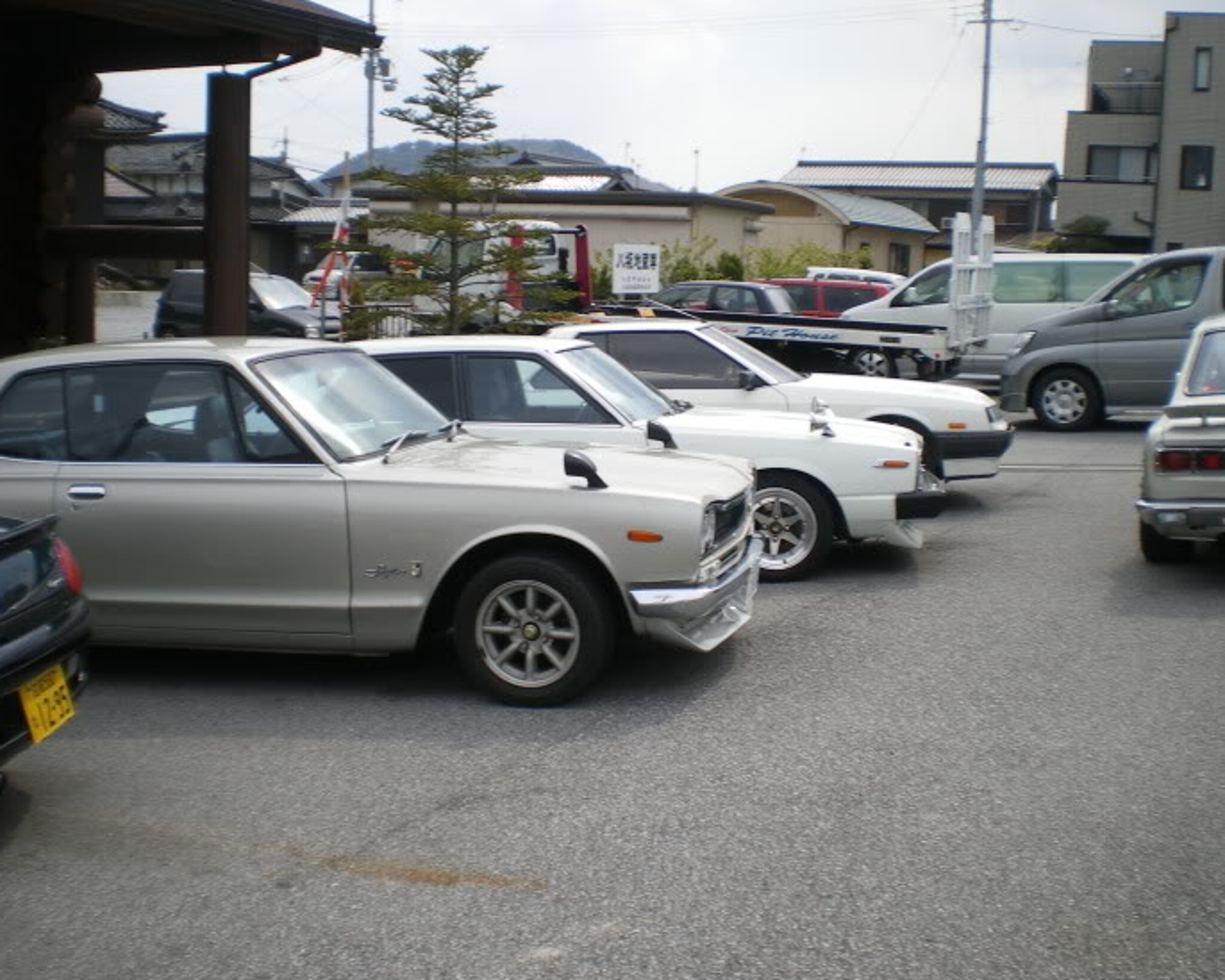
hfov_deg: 44.8
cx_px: 632
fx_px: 1487
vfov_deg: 36.5
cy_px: 489
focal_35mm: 41
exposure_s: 1/320
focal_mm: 6.3
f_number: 4.6
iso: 50
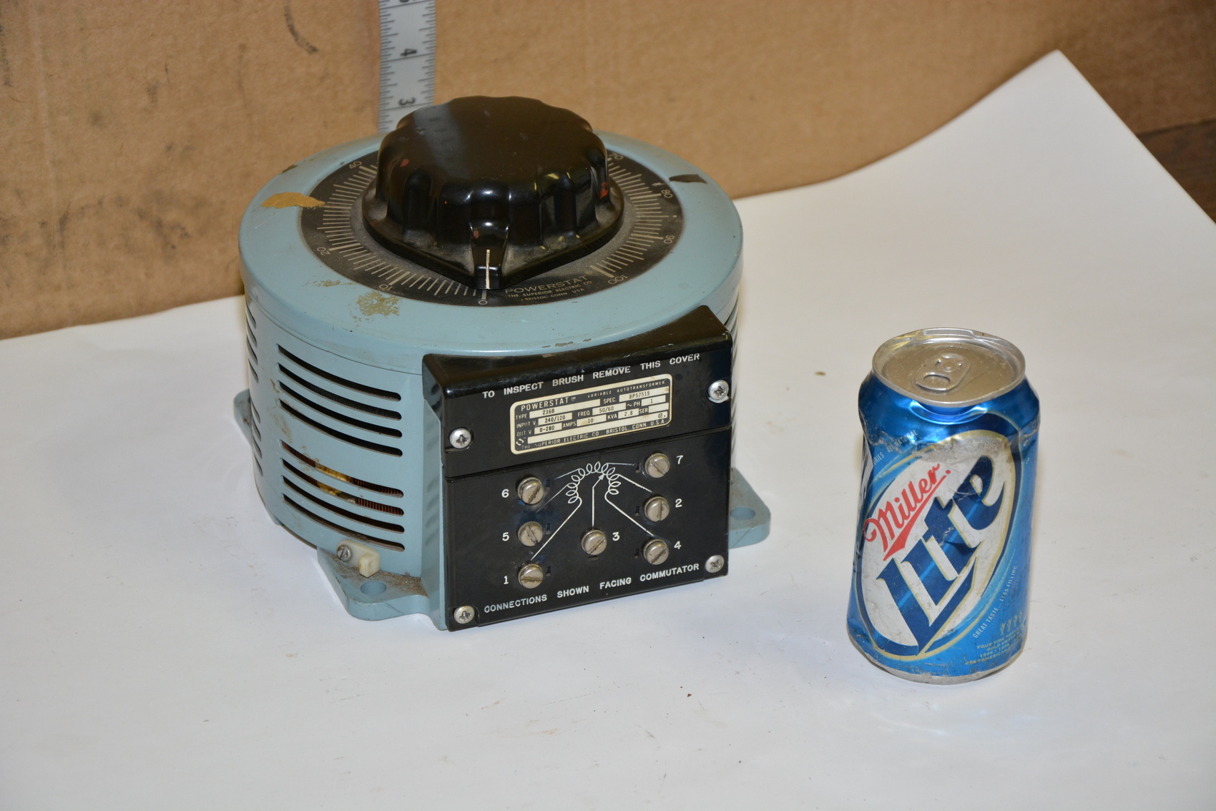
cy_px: 406
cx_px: 608
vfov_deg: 13.0
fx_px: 3547
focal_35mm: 105
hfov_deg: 19.5
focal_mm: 70
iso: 800
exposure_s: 1/60
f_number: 7.1
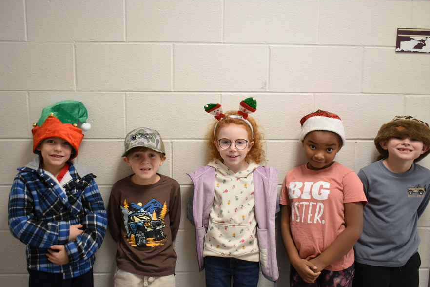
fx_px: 437
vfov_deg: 36.3
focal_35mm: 37
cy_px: 145
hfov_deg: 52.4
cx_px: 207
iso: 640
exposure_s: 1/30
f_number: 4
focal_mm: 21
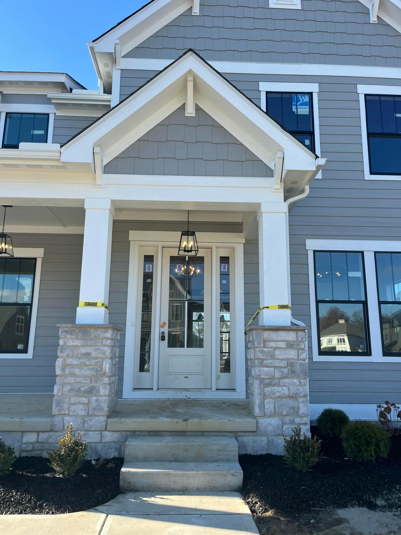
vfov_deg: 67.3
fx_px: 402
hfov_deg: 53.1
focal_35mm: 26
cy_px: 268
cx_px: 200
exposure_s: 1/1404
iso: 50
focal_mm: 5.1
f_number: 1.6
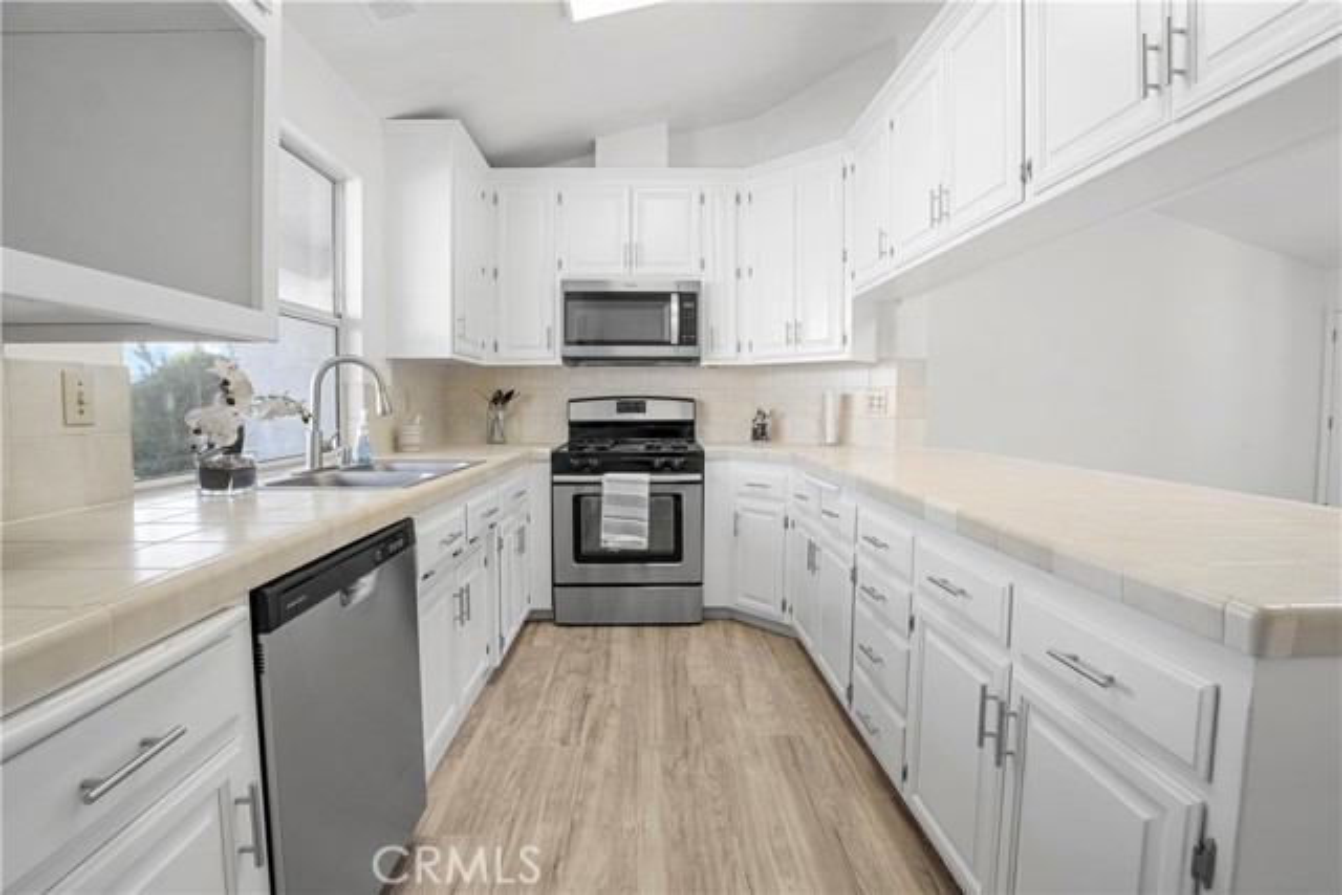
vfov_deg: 77.4
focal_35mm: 15
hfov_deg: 100.4
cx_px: 671
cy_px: 448
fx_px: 559
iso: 250
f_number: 7.1
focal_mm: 10
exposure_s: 1/10
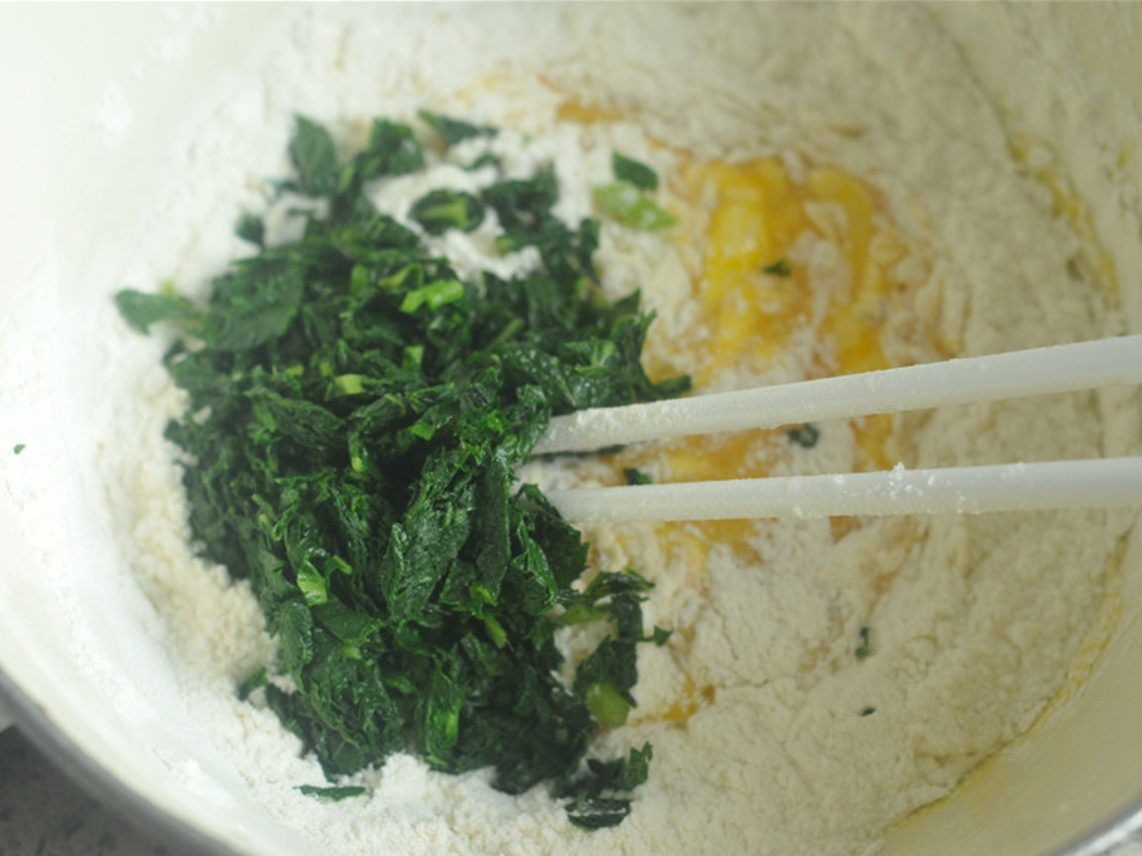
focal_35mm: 82
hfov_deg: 23.8
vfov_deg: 18.0
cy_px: 430
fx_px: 2705
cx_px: 570
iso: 1400
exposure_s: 1/30
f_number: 3.2
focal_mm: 50
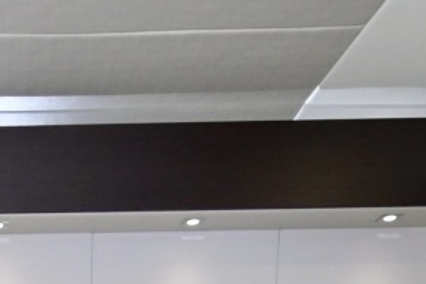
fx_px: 958
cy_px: 765
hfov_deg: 24.0
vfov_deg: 11.9
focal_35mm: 81
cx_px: 1
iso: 800
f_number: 4.5
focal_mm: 10
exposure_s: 1/125
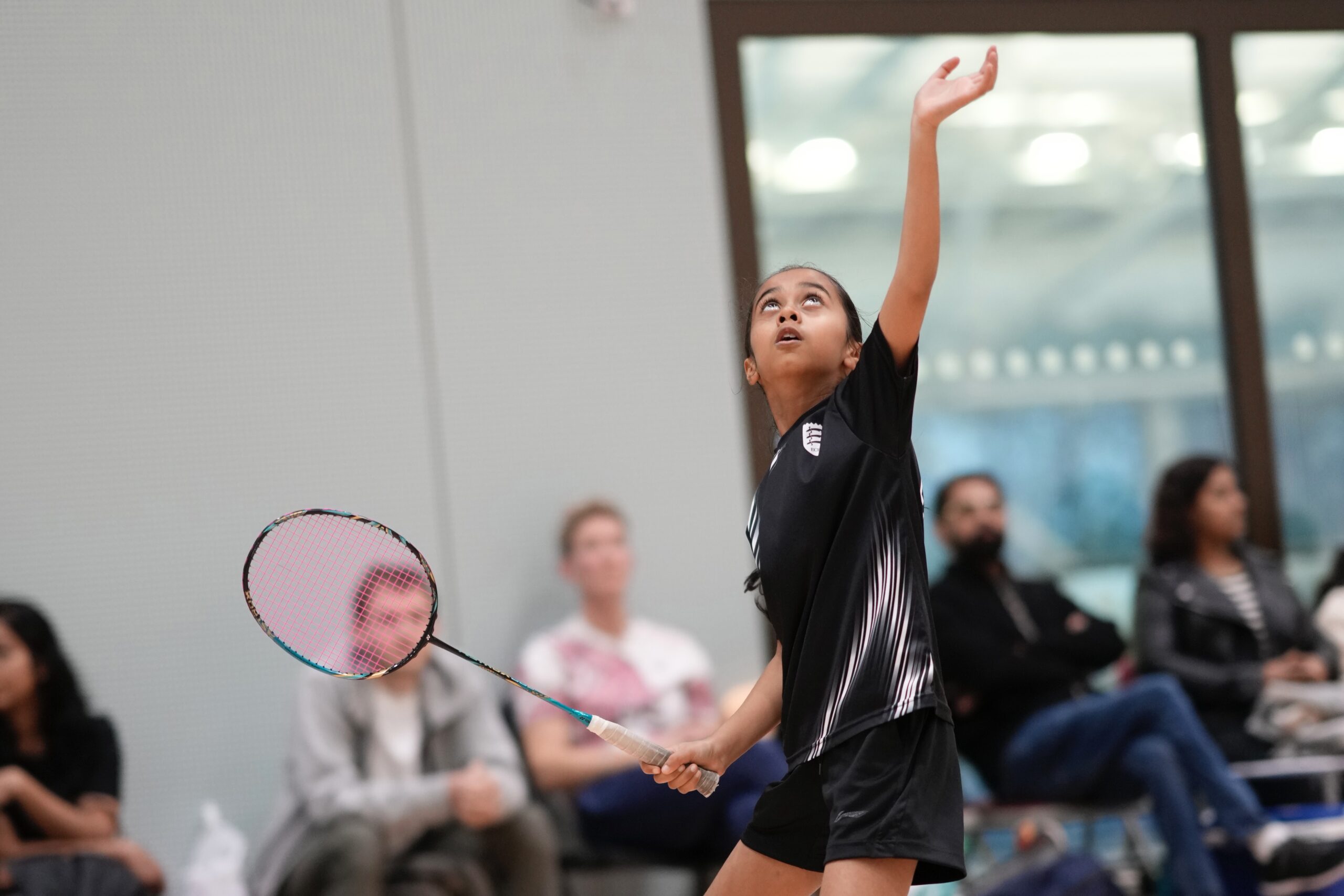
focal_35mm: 85
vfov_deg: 16.1
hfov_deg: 23.9
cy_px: 448
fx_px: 3173
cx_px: 672
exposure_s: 1/1250
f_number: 1.4
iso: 1600
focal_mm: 85
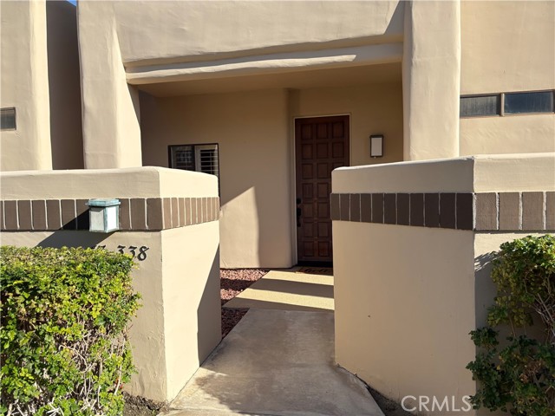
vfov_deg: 53.1
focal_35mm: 26
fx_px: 417
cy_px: 208
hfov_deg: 67.3
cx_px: 278
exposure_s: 1/3125
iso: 50
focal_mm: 5.96
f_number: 1.6
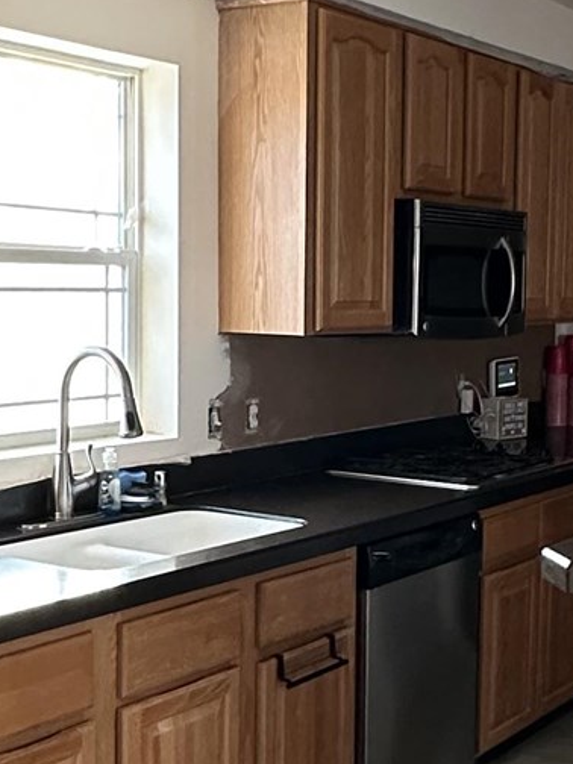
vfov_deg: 30.3
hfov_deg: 22.8
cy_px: 405
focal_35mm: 64
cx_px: 377
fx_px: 1413
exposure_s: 1/85
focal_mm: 2.22
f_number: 2.2
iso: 320
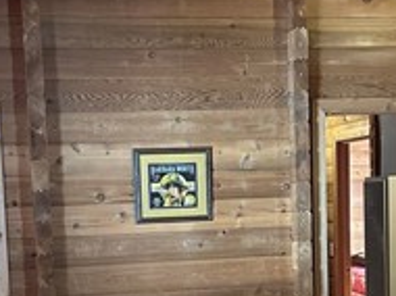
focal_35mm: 81
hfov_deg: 24.2
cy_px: 273
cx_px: 206
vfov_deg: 17.9
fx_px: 925
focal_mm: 6.86
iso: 800
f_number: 1.78
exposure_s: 1/30
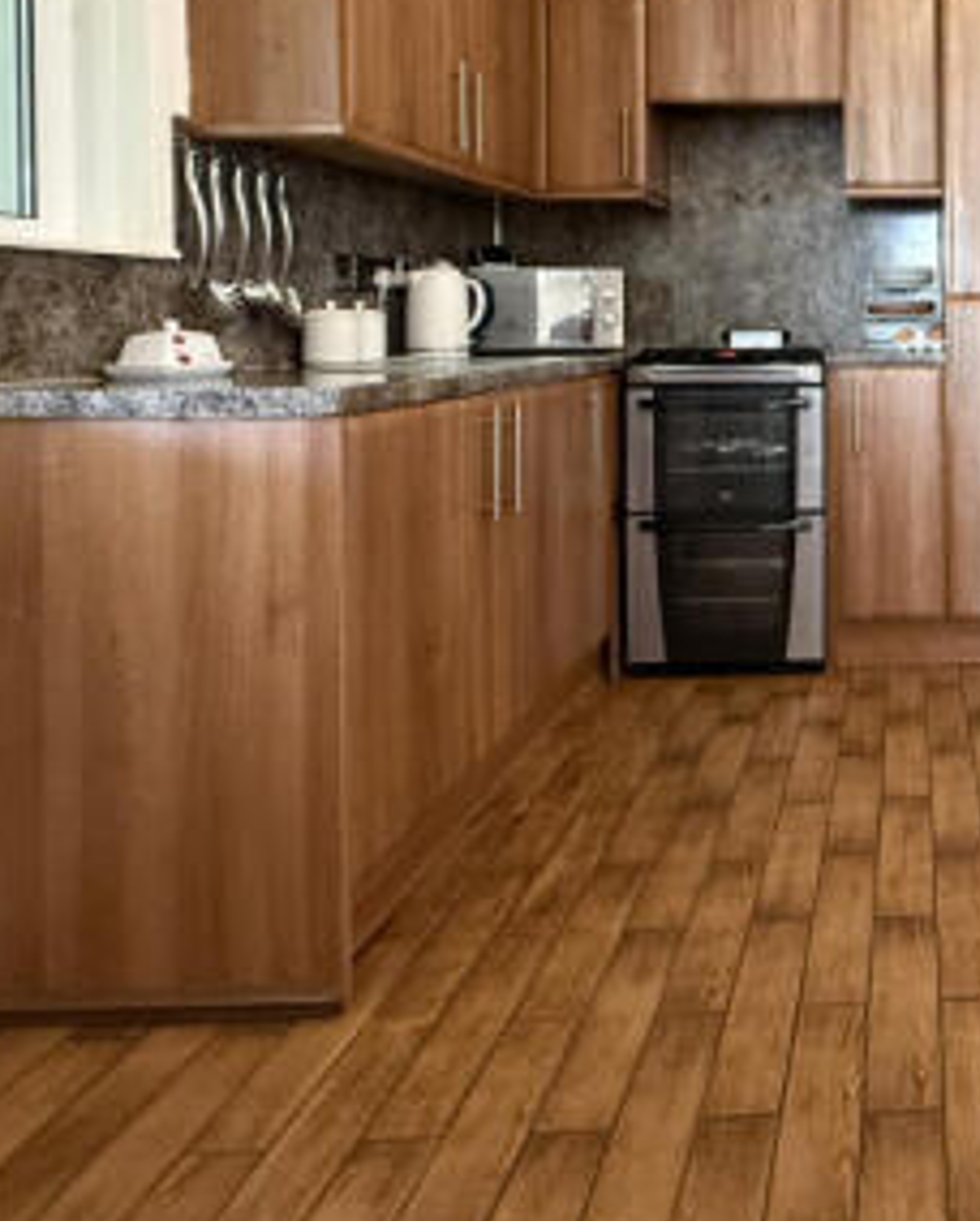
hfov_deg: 44.7
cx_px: 956
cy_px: 325
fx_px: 1013
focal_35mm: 28
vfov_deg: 59.3
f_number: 2.2
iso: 320
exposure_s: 1/50
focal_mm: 2.22
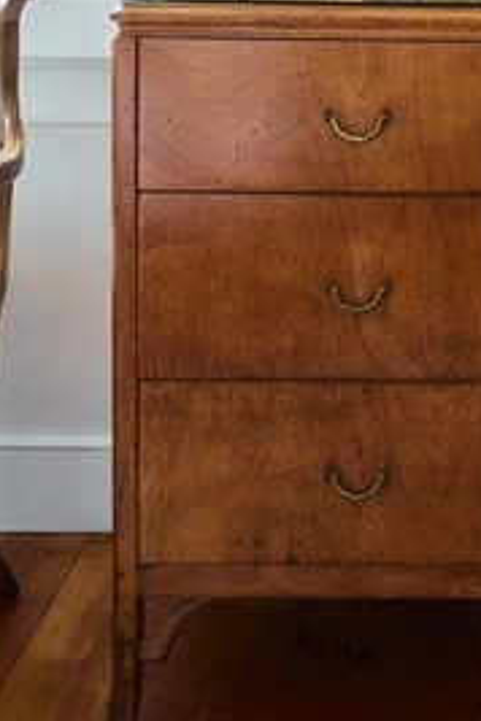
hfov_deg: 18.3
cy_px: -119
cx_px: 513
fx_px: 1443
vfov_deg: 25.5
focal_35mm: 72
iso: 125
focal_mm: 25
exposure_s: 3.2
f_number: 16
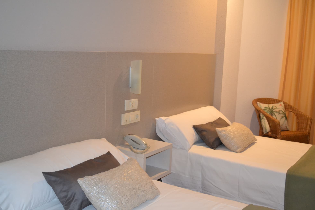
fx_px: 376
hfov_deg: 45.4
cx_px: 158
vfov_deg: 31.2
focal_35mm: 43
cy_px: 105
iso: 3200
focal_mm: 28
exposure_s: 1/60
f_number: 4.2
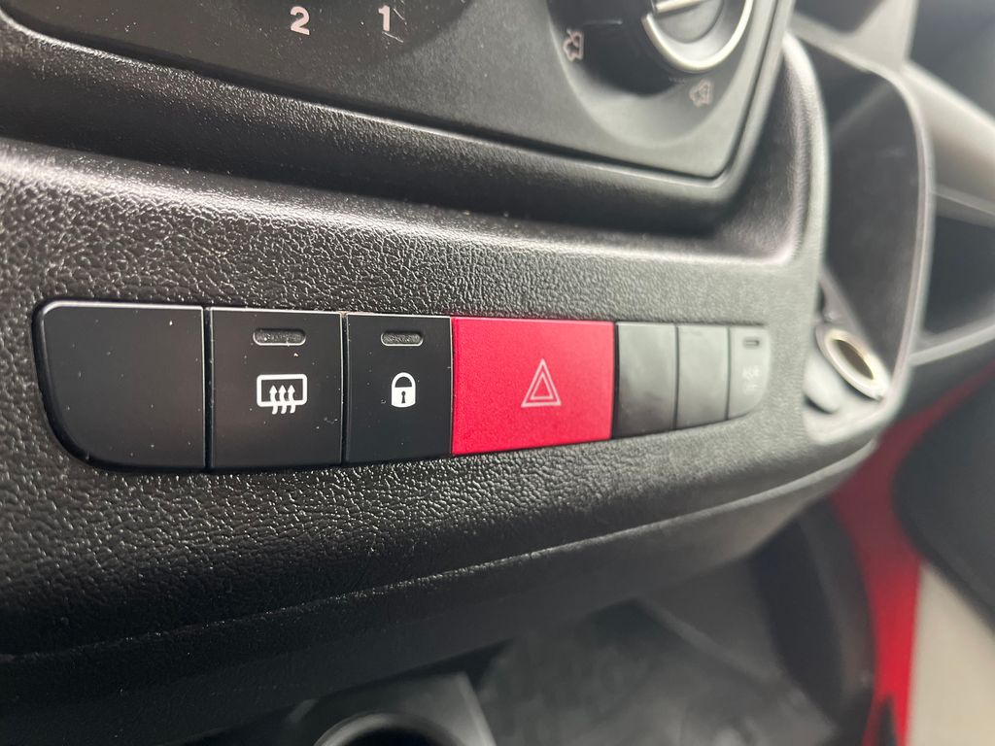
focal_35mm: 26
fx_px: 747
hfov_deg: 67.3
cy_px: 373
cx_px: 498
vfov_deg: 53.1
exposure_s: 1/60
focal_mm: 5.1
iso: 400
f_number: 1.6
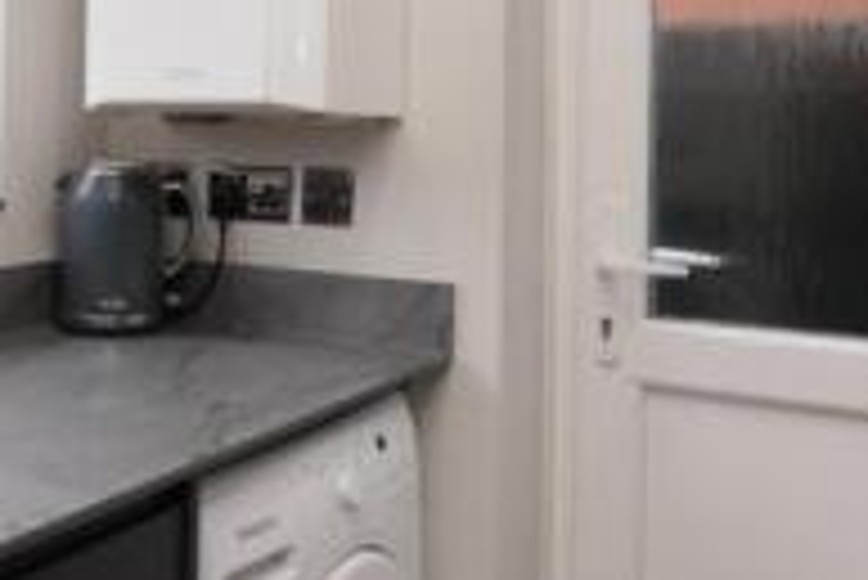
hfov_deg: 37.9
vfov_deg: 26.0
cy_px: 115
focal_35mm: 51
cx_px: 216
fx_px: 1231
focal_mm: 10
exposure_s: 1/8
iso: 400
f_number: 8
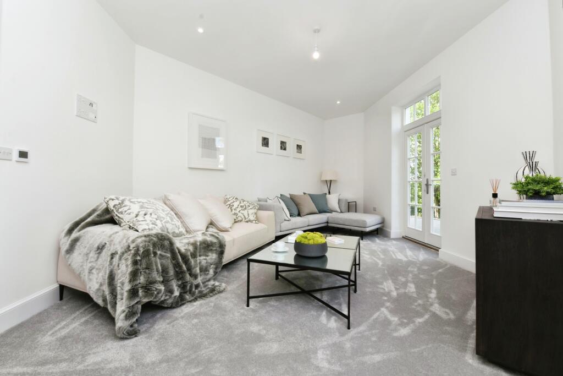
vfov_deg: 77.3
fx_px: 235
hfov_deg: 100.4
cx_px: 282
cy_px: 188
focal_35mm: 15
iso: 400
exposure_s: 1/60
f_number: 10
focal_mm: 15
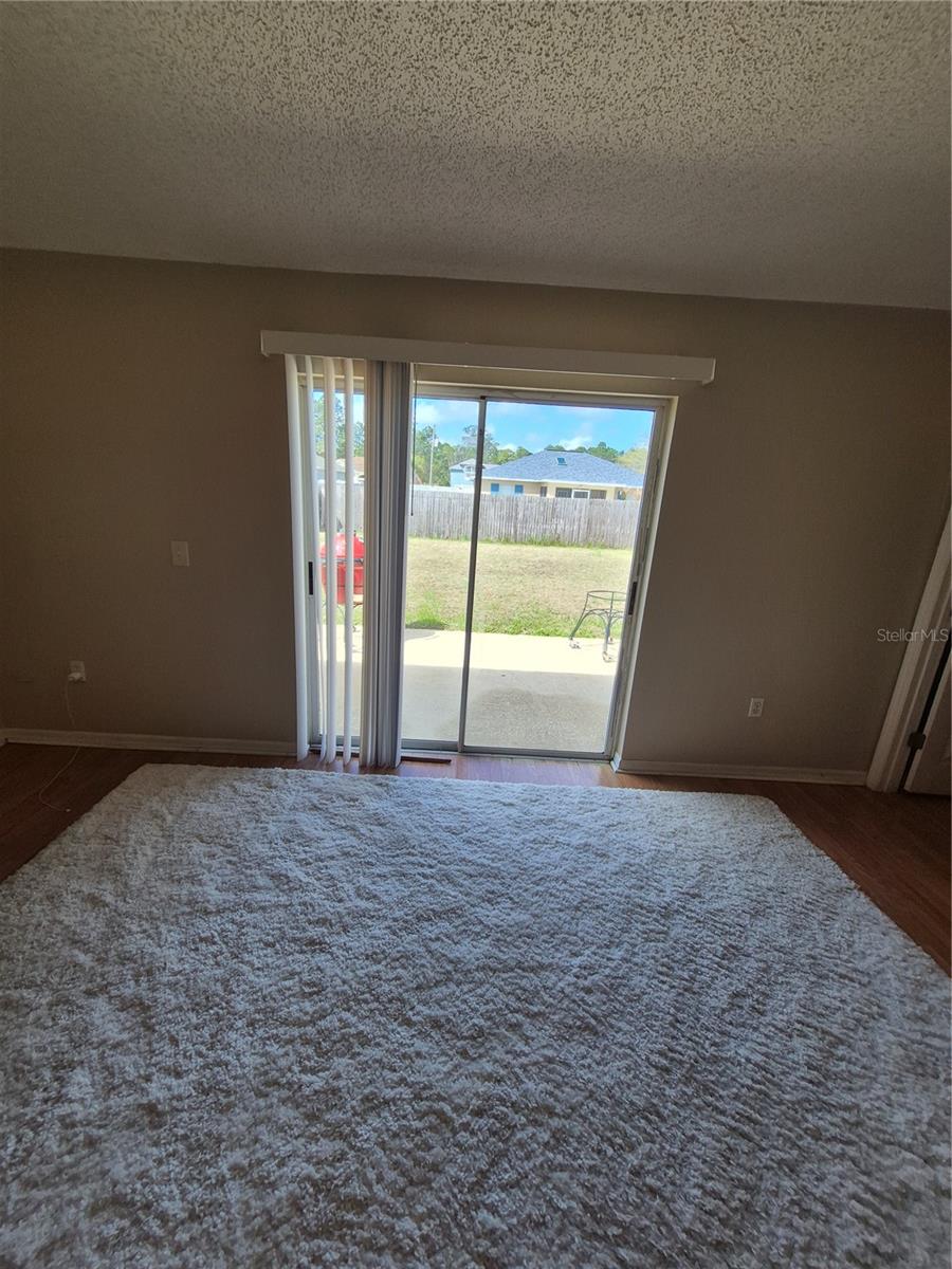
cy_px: 634
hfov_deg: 89.9
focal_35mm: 13
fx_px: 477
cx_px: 476
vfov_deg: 106.2
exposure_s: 1/349
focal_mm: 1.74
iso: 50
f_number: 2.2
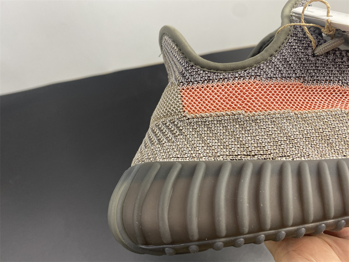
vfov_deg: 53.1
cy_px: 131
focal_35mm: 26
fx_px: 262
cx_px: 174
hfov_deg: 67.3
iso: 100
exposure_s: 1/100
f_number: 1.8
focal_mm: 4.25
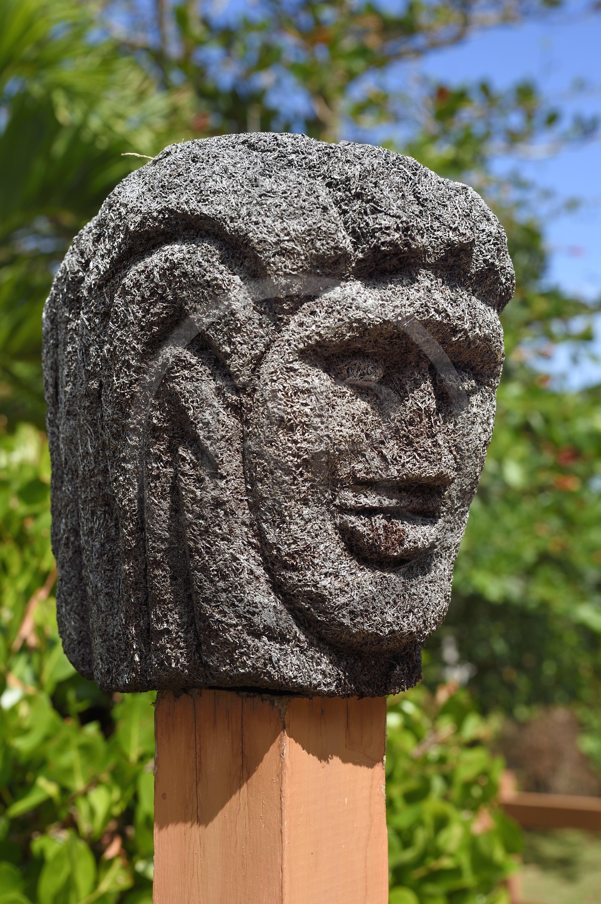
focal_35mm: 62
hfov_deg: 21.9
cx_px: 300
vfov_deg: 32.4
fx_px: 1555
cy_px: 452
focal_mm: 62
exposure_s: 1/250
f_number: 9
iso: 200
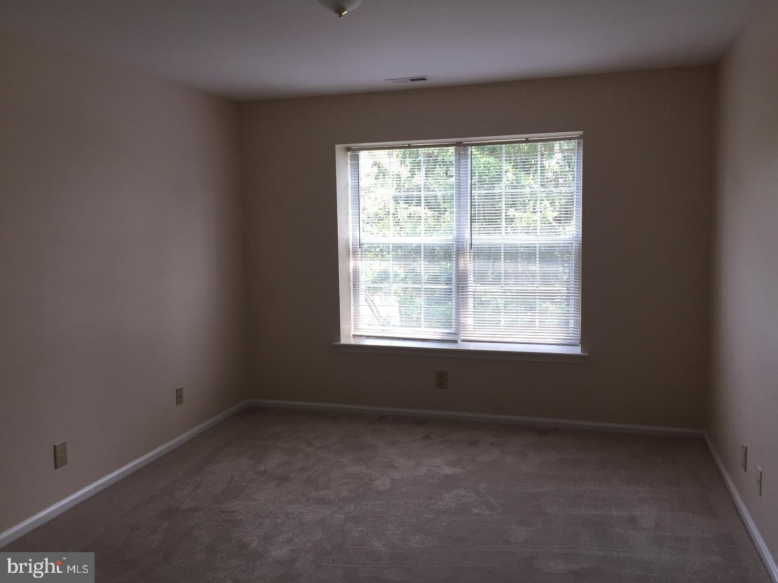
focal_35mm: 29
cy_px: 292
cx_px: 389
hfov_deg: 61.7
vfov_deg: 48.2
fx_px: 652
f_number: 2.2
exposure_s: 1/120
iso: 50
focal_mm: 4.15
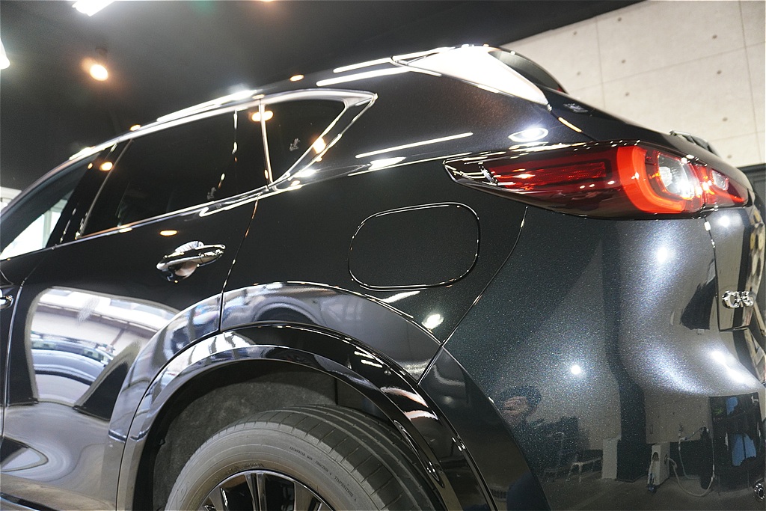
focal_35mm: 24
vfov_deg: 53.1
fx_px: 511
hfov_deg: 73.7
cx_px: 383
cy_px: 256
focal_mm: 16
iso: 1000
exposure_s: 1/30
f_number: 3.5
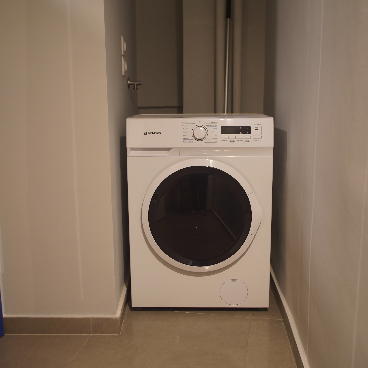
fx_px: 469
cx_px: 190
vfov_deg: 42.8
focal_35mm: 39
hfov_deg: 42.8
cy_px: 187
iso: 800
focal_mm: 30
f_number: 3.2
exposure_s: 1/30
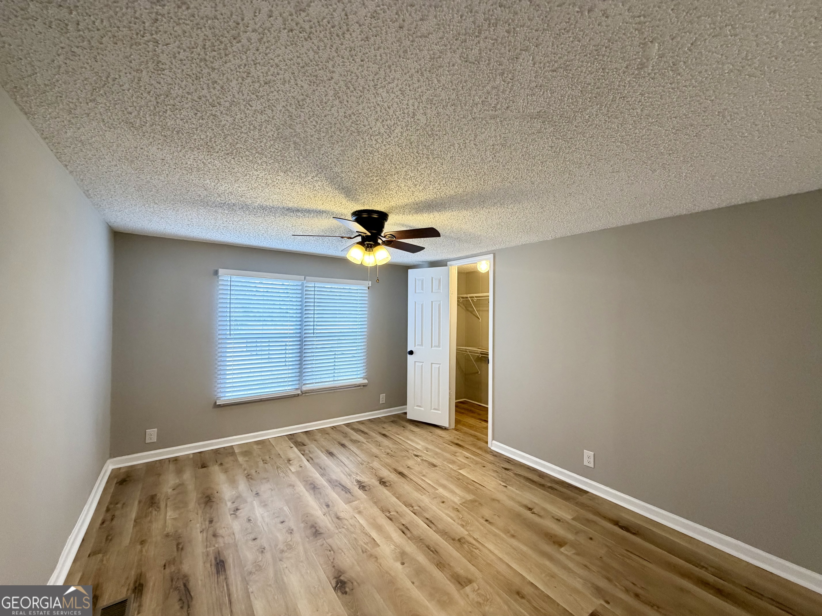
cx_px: 411
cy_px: 308
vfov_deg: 85.7
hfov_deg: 102.1
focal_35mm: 14
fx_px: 332
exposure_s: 1/60
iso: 320
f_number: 2.2
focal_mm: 2.22
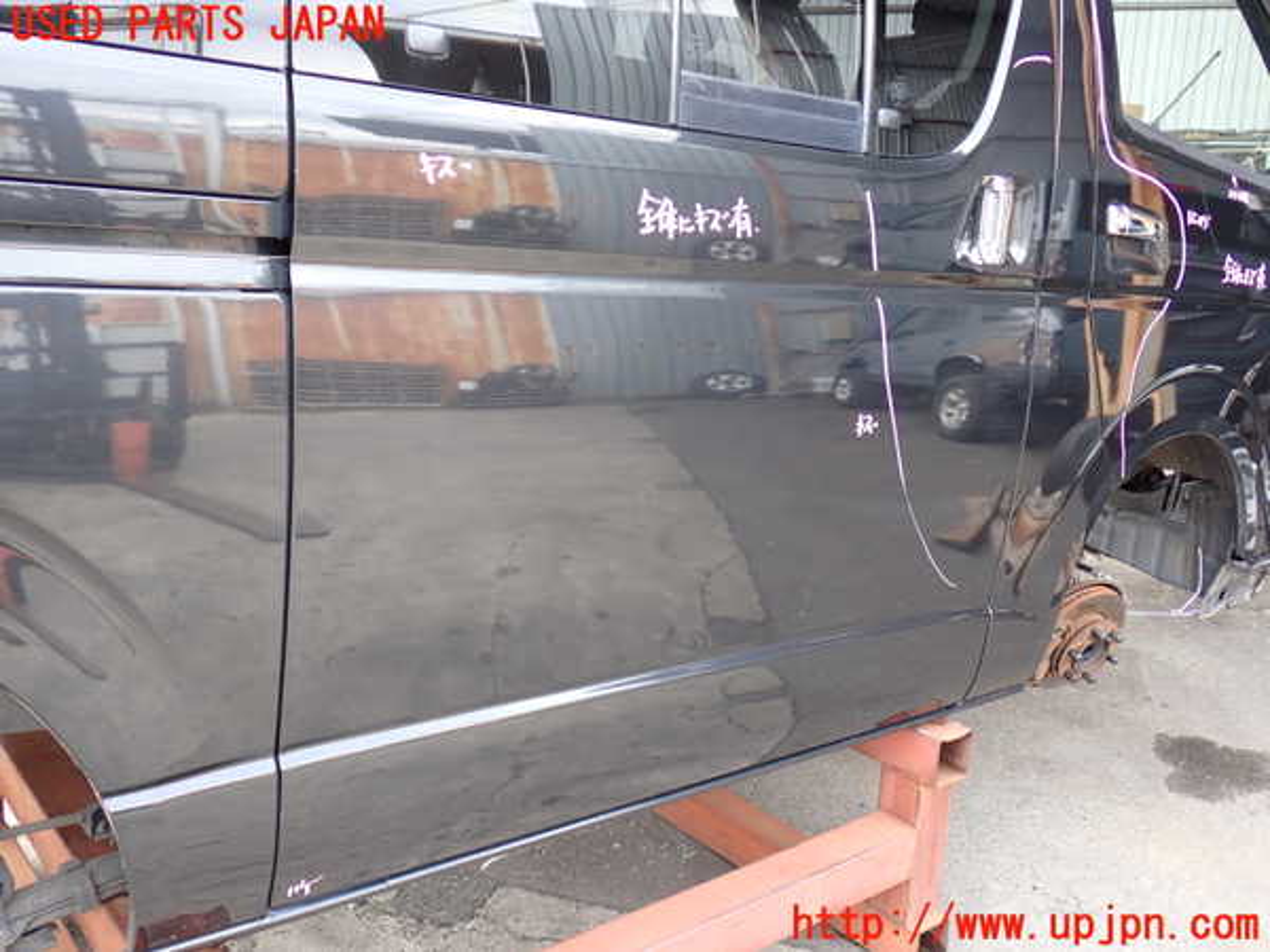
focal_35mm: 32
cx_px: 635
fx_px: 1174
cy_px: 476
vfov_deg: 44.2
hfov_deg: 56.8
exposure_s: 1/80
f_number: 2.4
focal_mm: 5.79
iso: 100
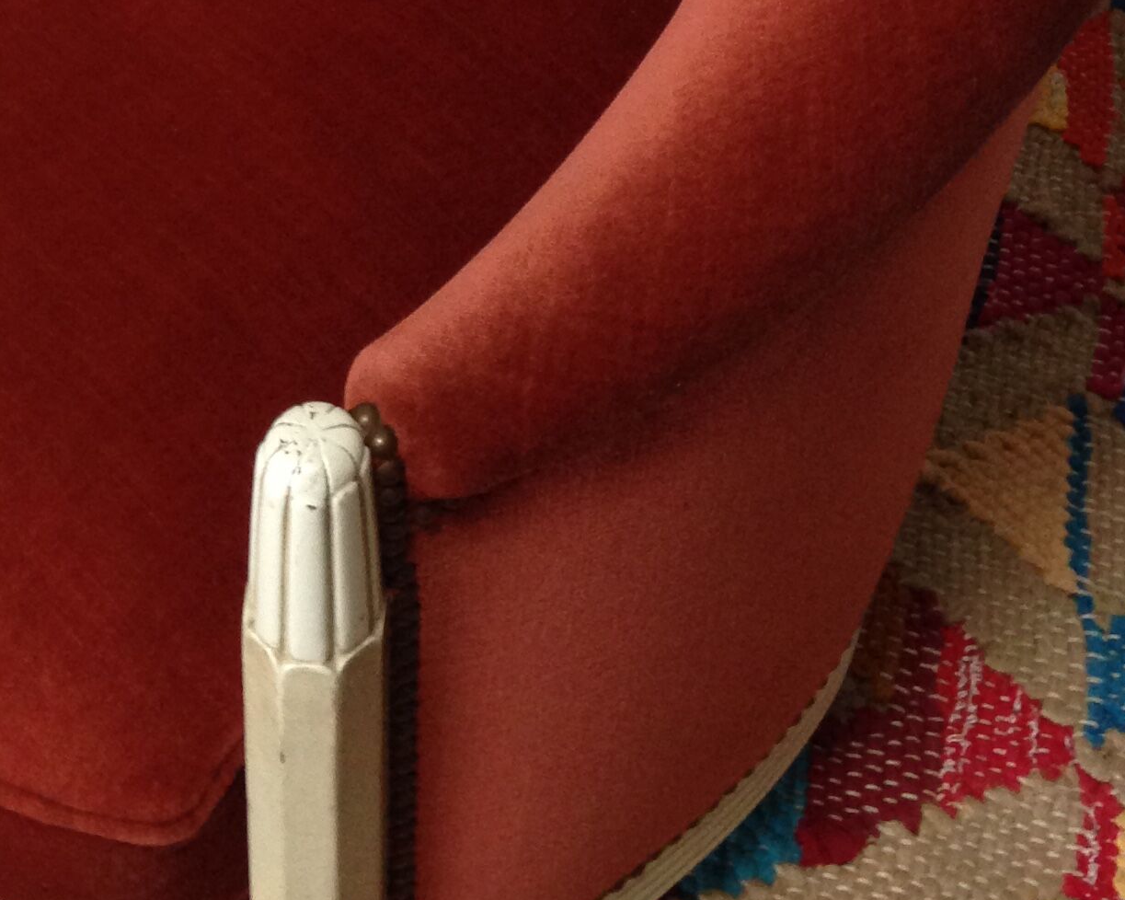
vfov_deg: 16.4
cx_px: 315
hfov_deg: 22.1
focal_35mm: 86
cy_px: -416
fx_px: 2863
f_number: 2.4
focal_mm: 4.12
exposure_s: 1/20
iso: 125
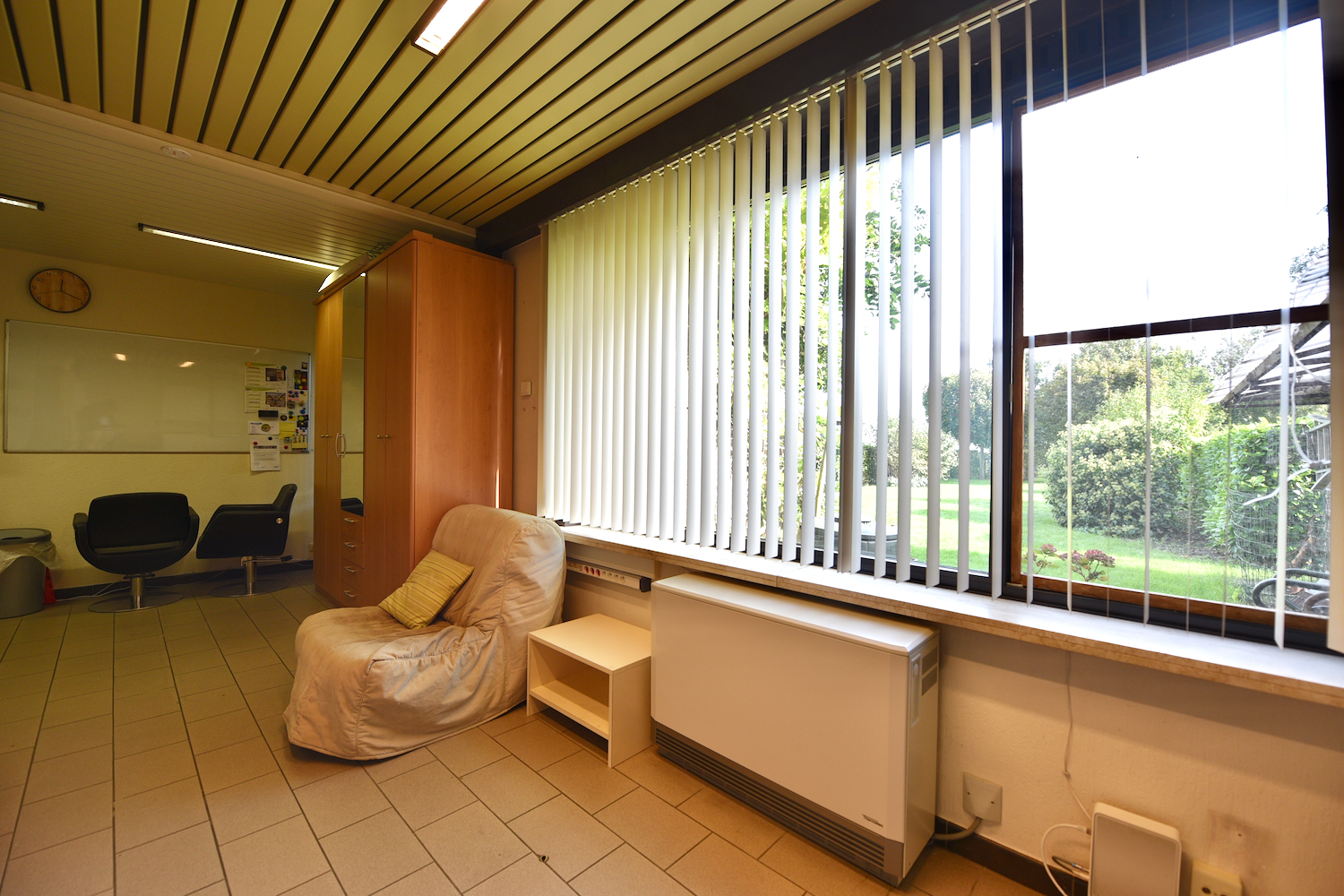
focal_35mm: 14
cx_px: 672
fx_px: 523
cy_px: 448
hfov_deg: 104.3
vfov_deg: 81.2
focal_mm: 14
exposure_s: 1/60
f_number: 4
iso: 200
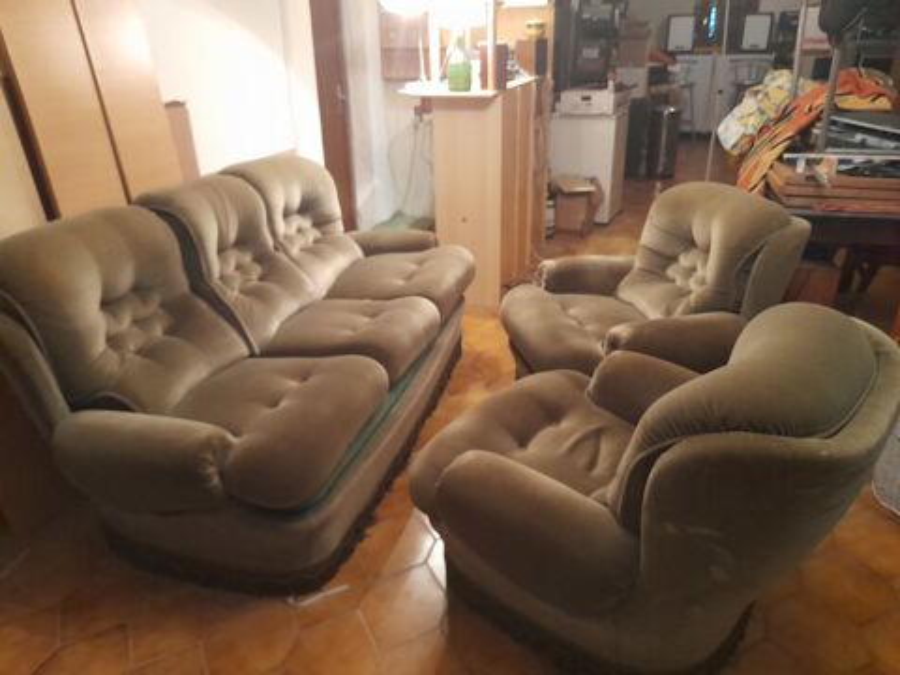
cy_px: 338
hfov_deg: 69.4
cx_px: 450
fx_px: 650
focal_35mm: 25
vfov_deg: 54.9
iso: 640
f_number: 2
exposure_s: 1/20
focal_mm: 4.6
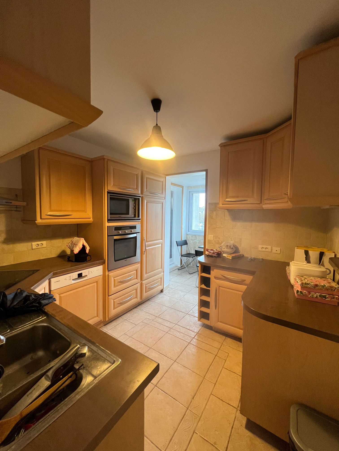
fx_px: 170
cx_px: 170
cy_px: 226
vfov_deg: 106.2
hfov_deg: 89.9
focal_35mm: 13
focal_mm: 1.57
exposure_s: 1/50
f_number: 1.8
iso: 160
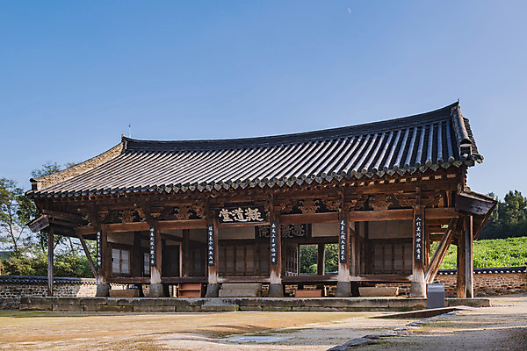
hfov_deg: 55.8
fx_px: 498
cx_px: 264
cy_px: 176
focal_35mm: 34
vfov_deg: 38.9
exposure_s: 1/800
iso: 100
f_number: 5.6
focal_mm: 34
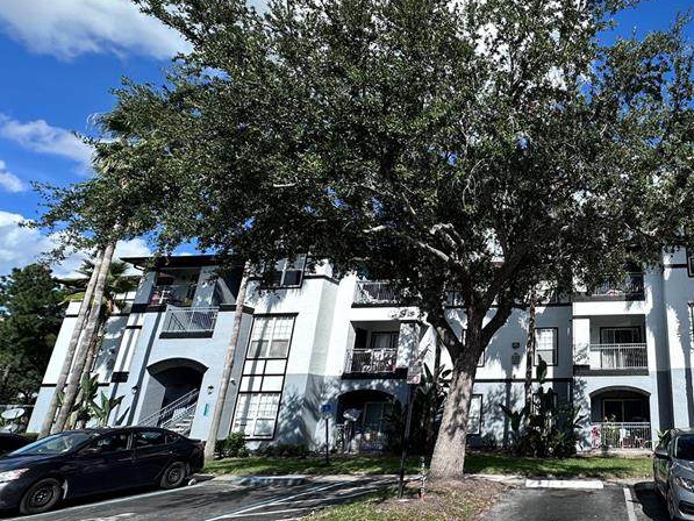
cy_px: 254
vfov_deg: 56.8
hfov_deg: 63.9
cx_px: 577
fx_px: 481
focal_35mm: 24
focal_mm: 2.22
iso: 50
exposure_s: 1/1595
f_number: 2.2
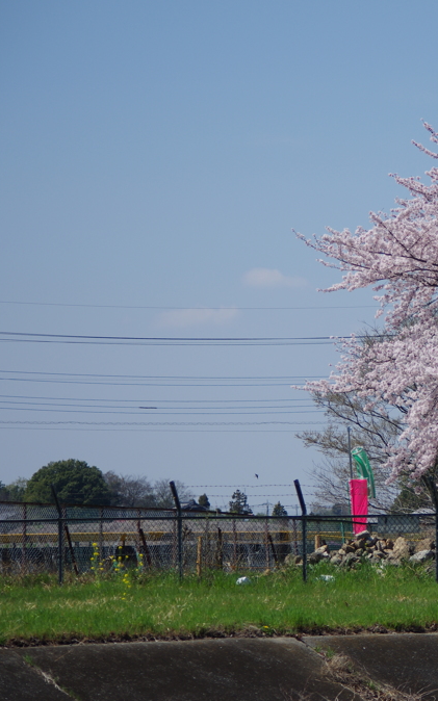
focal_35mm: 204
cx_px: 473
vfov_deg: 10.3
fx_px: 3898
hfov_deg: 6.4
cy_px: 350
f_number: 4
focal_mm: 87.5
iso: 100
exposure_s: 1/1250
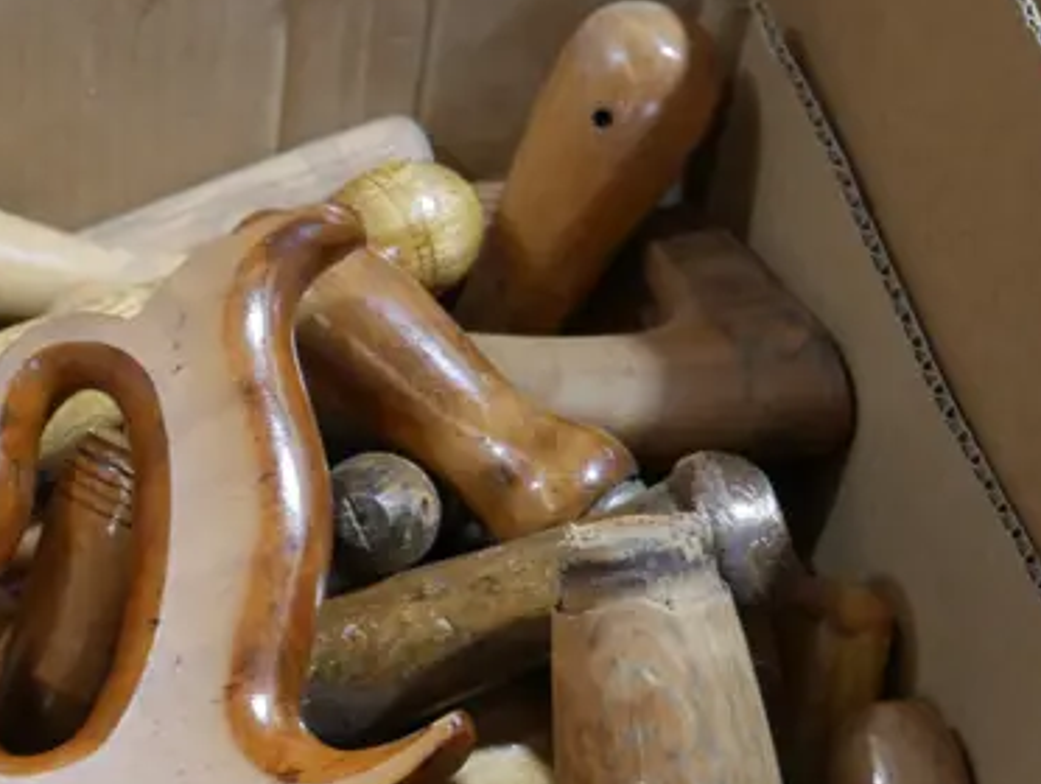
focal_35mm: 77
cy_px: 494
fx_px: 2319
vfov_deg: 19.1
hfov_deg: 23.8
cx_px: -81
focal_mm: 14
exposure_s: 1/60
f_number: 3.5
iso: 320
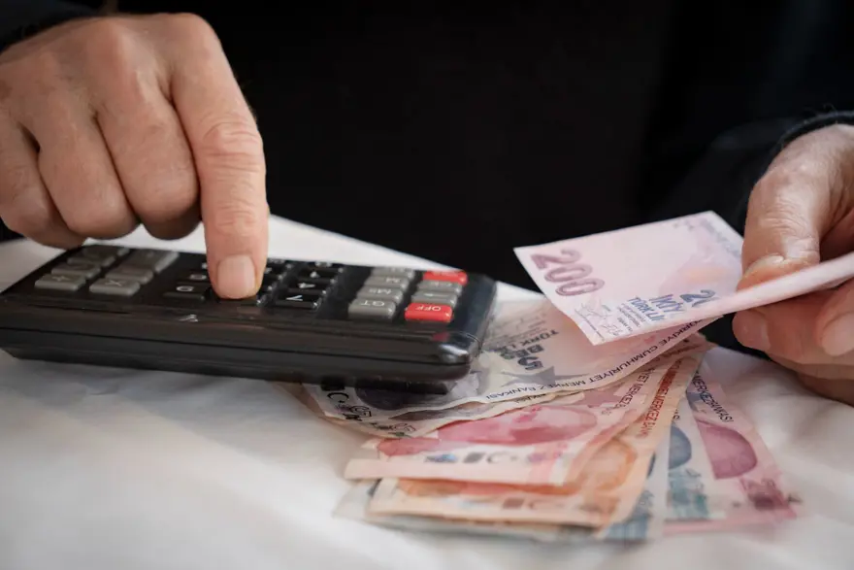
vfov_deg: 20.9
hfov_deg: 31.0
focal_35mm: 65
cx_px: 427
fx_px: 1542
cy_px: 285
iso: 400
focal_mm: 65
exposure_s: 1/125
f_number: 5.6
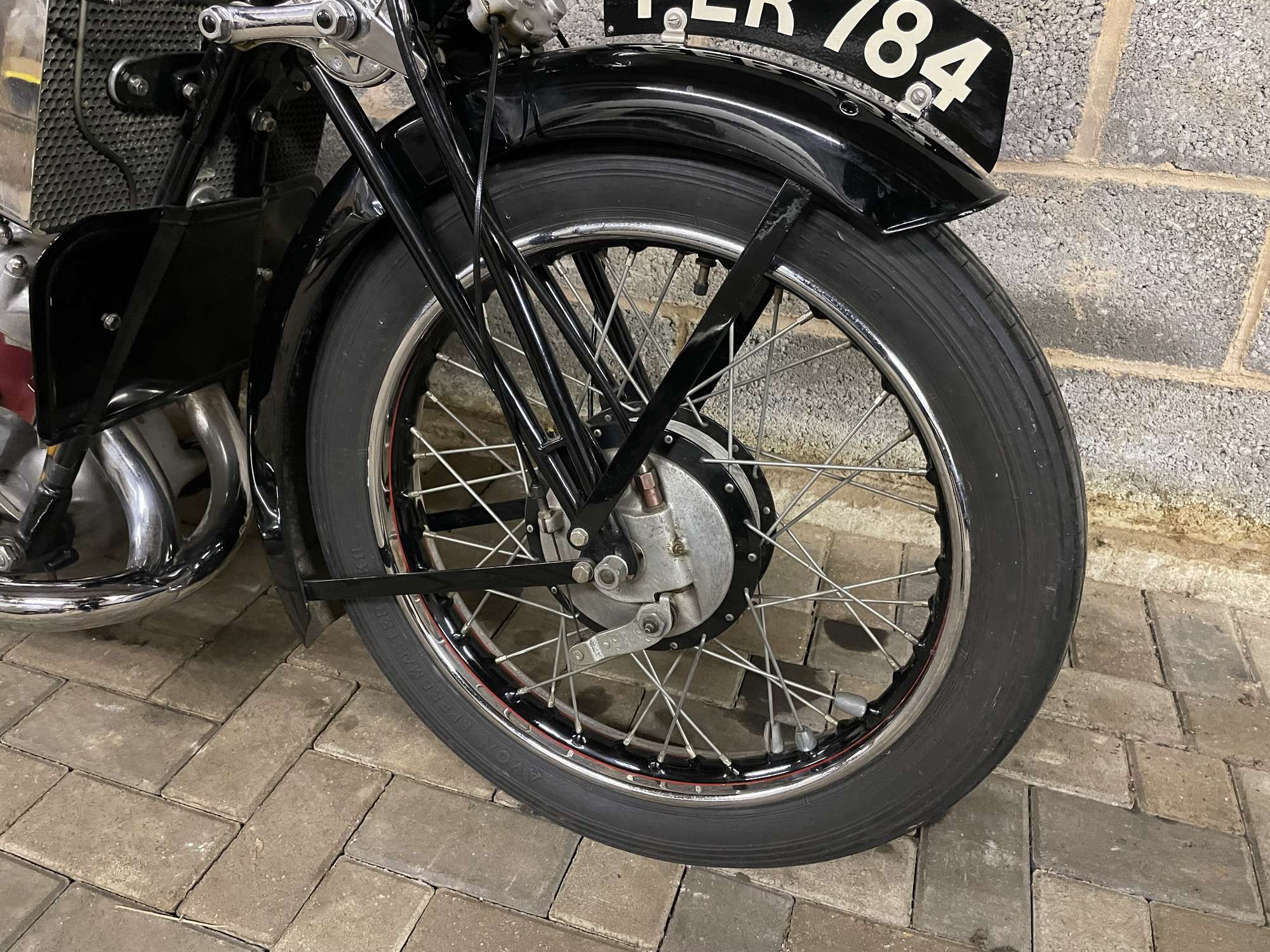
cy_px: 476
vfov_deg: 53.1
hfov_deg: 67.3
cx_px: 635
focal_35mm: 26
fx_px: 954
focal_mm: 4.2
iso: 640
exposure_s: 1/25
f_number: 1.6
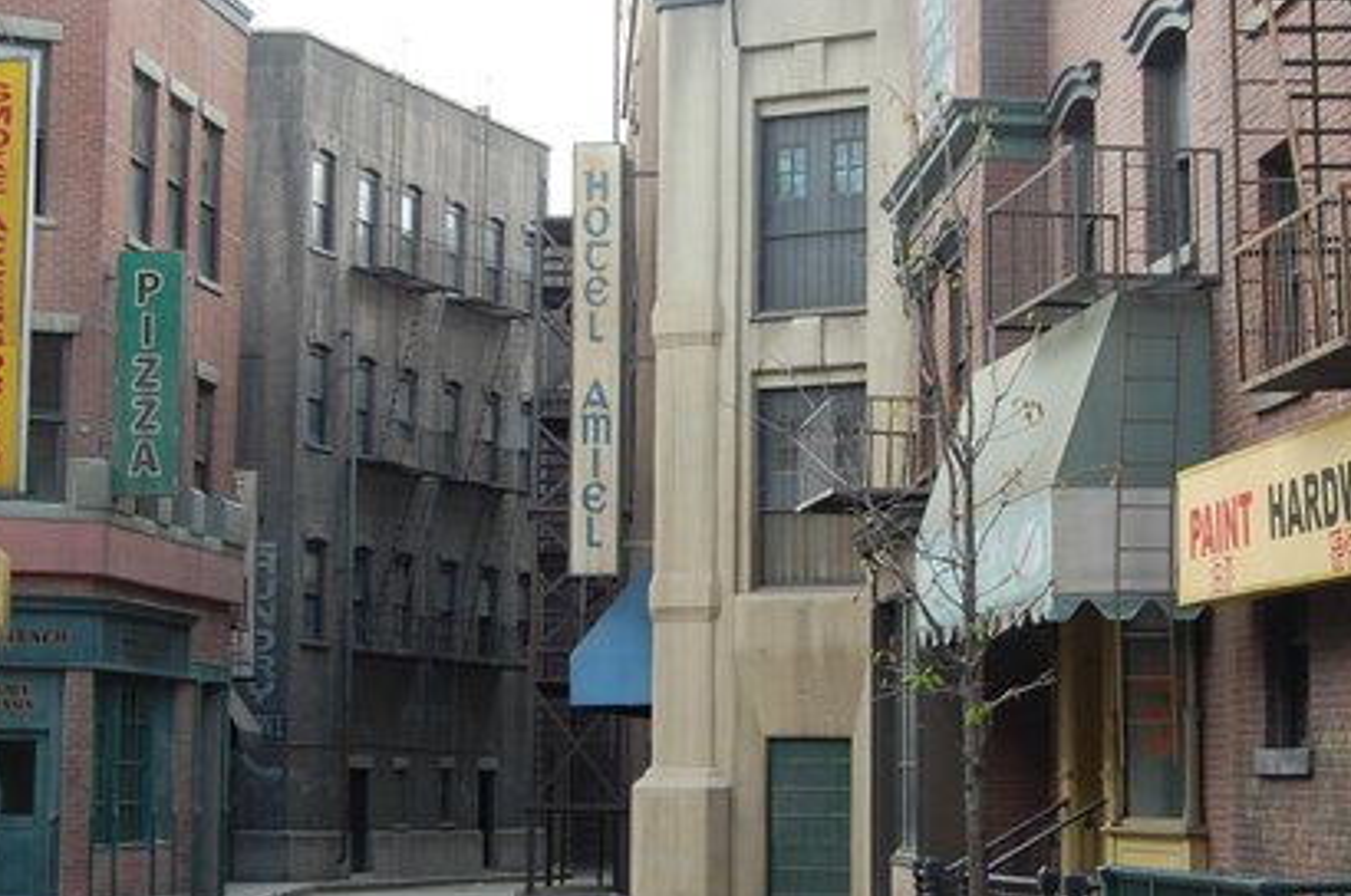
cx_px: 797
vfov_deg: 16.6
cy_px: 445
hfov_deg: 24.8
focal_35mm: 82
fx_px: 3072
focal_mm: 28
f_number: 5.6
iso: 200
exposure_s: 1/125
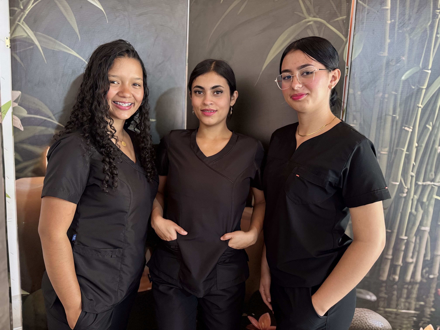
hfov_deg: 71.6
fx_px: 305
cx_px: 220
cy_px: 165
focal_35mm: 24
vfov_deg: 56.8
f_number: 1.78
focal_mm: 6.76
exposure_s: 1/60
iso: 400
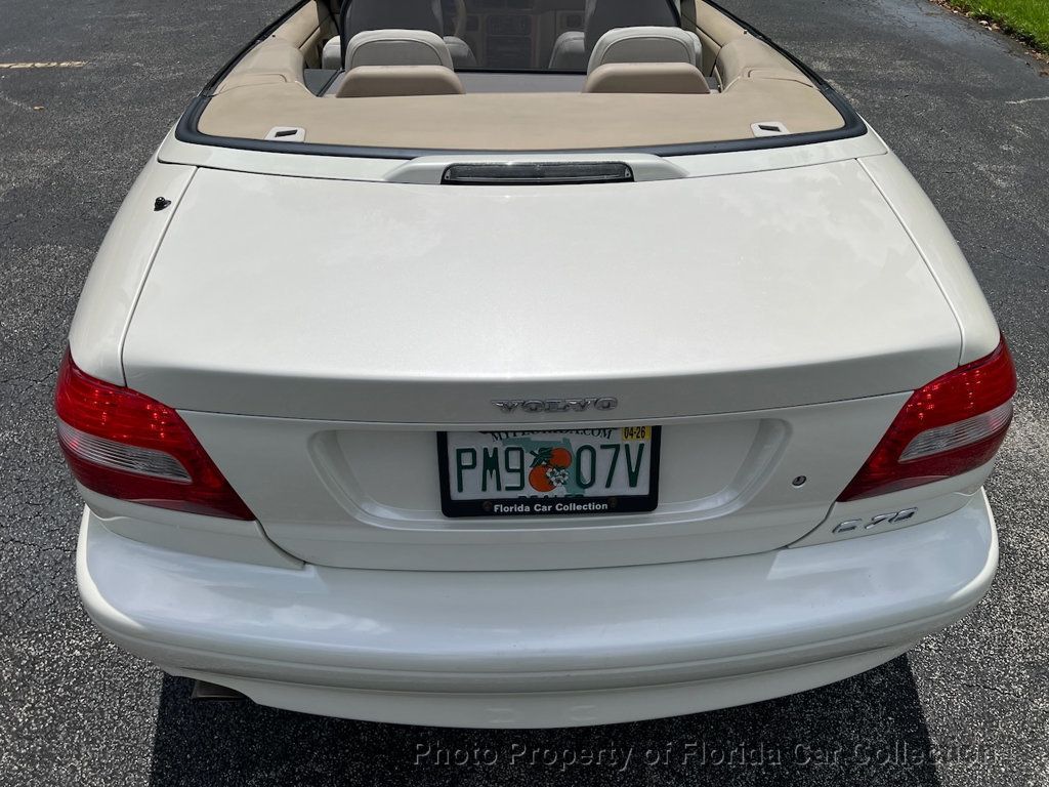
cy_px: 394
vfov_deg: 53.1
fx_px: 788
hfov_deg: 67.3
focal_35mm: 26
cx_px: 524
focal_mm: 5.7
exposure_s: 1/16393
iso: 40
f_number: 1.5
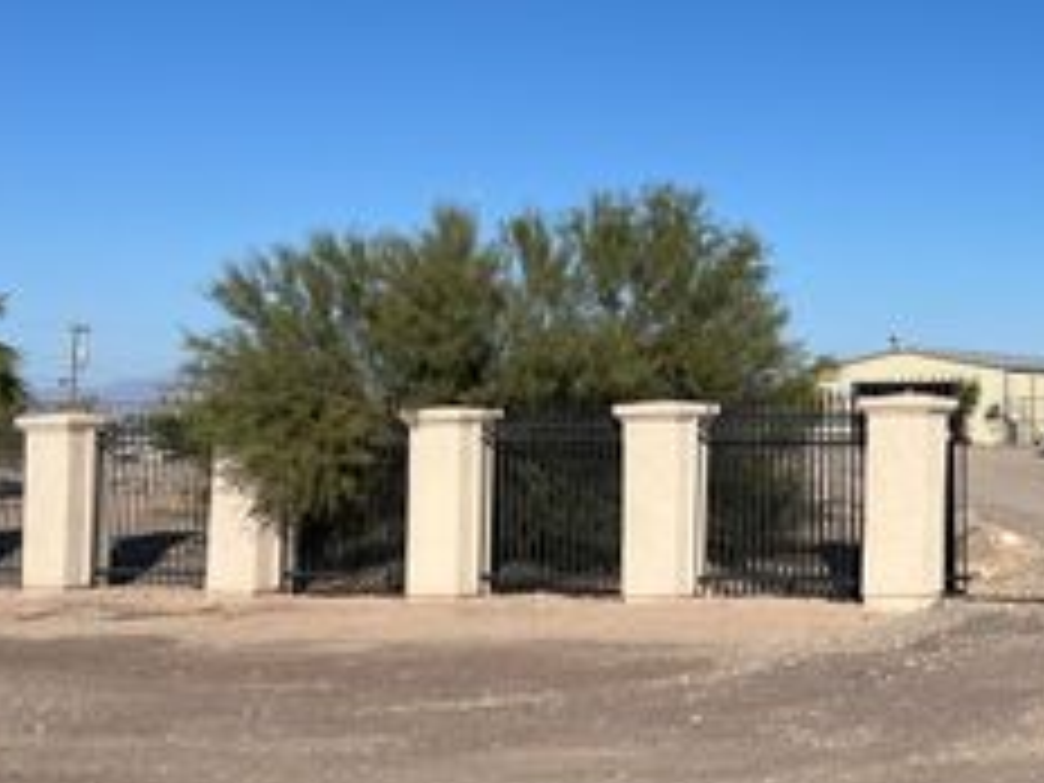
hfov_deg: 31.4
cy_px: 331
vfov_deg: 26.1
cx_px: 1076
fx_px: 1689
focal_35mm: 56
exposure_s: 1/5848
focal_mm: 5.1
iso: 50
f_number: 1.6
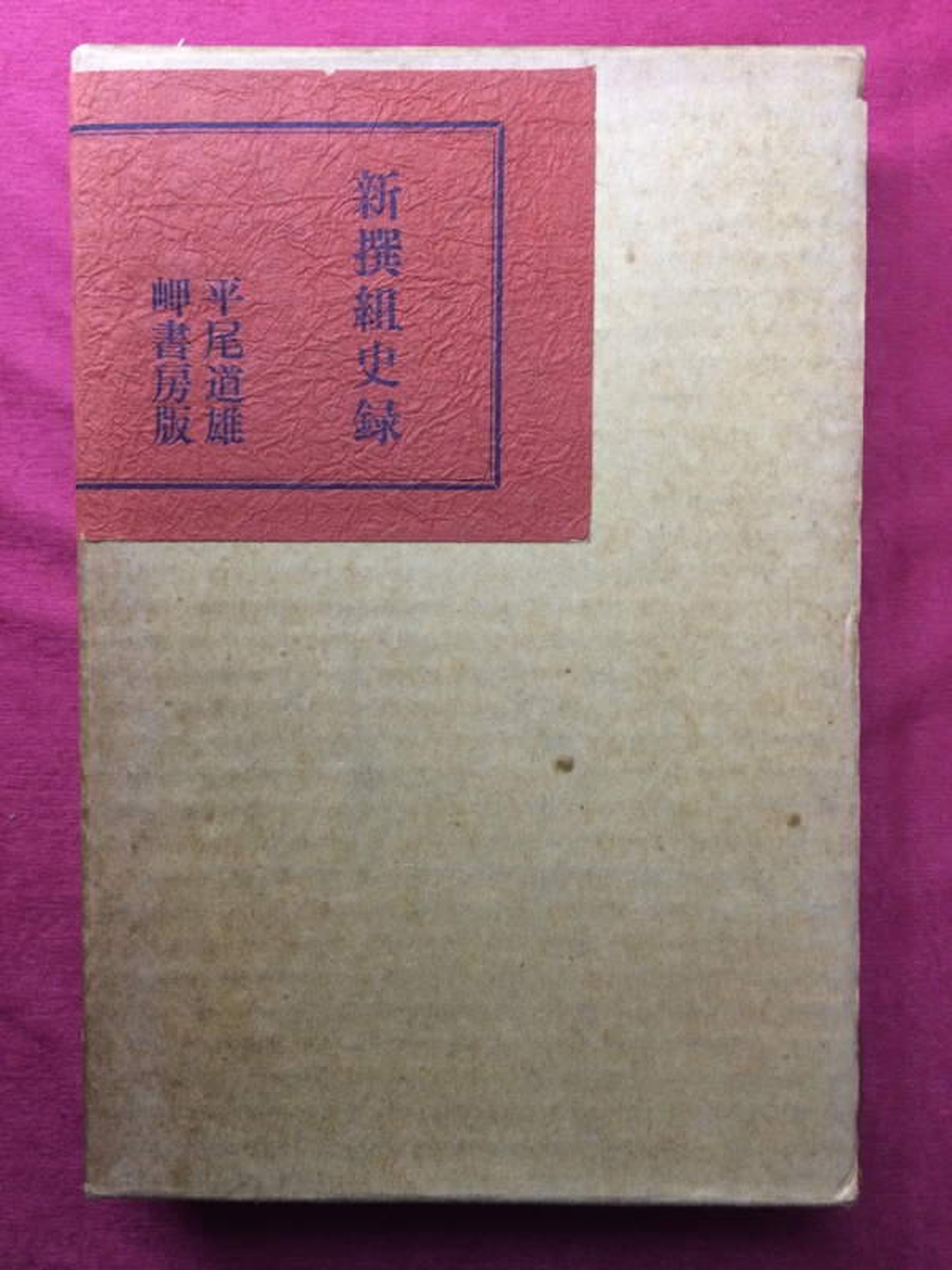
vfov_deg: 61.7
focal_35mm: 29
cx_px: 476
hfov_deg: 48.2
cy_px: 635
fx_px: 1063
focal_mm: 4.15
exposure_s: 1/30
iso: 160
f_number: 2.2
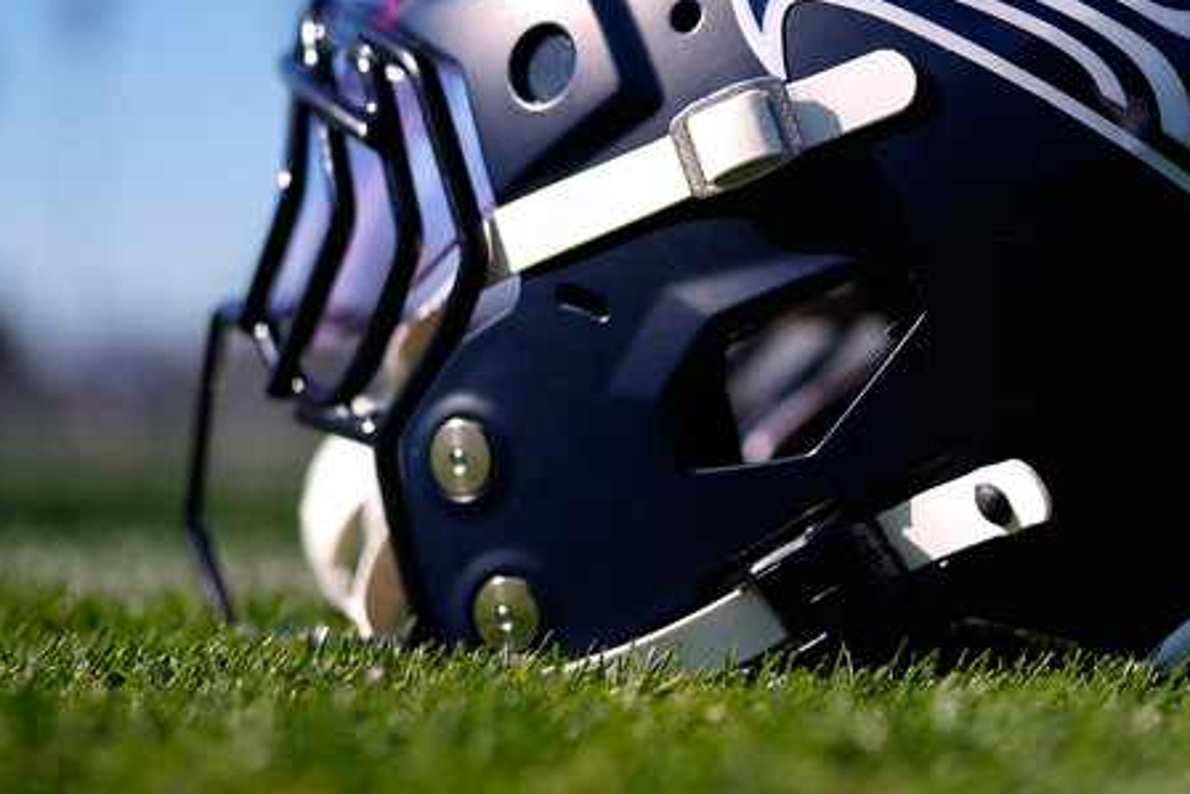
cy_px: 89
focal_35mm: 80
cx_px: 1078
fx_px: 2645
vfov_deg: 16.9
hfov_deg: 24.6
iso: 125
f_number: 1.4
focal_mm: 35
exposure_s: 1/8000
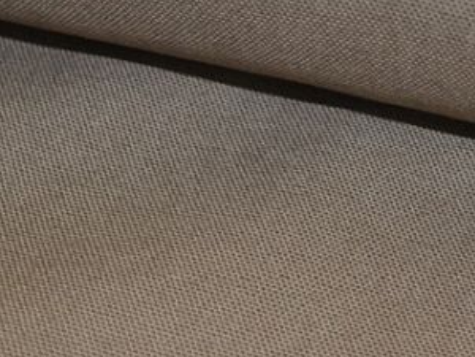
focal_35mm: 146
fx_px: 2003
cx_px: 328
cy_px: 278
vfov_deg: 10.1
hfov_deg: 13.5
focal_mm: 38
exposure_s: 1/60
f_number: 5
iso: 560
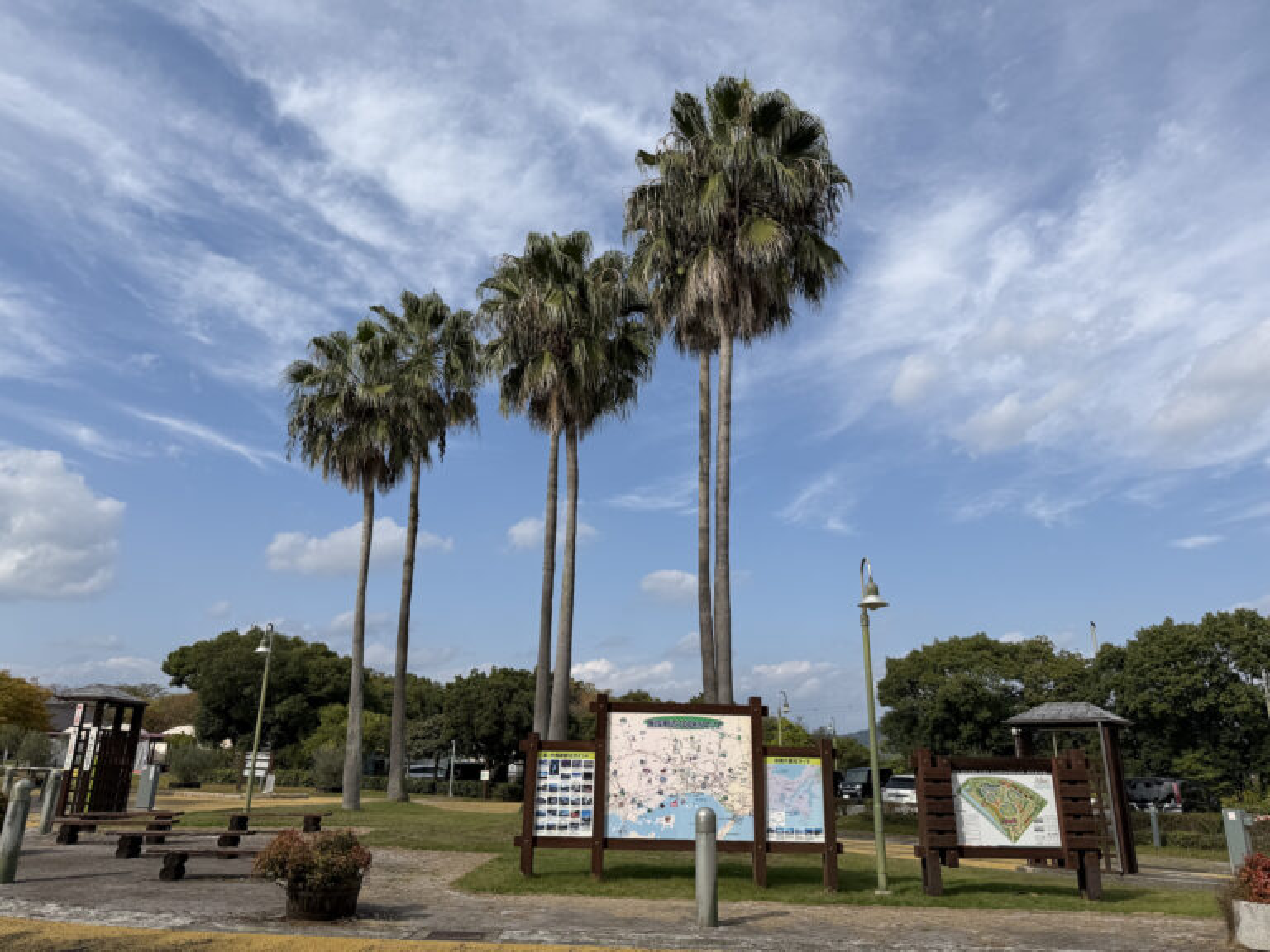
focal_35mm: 24
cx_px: 635
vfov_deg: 56.8
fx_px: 881
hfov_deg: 71.6
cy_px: 476
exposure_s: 1/6711
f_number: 1.78
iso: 80
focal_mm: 6.76
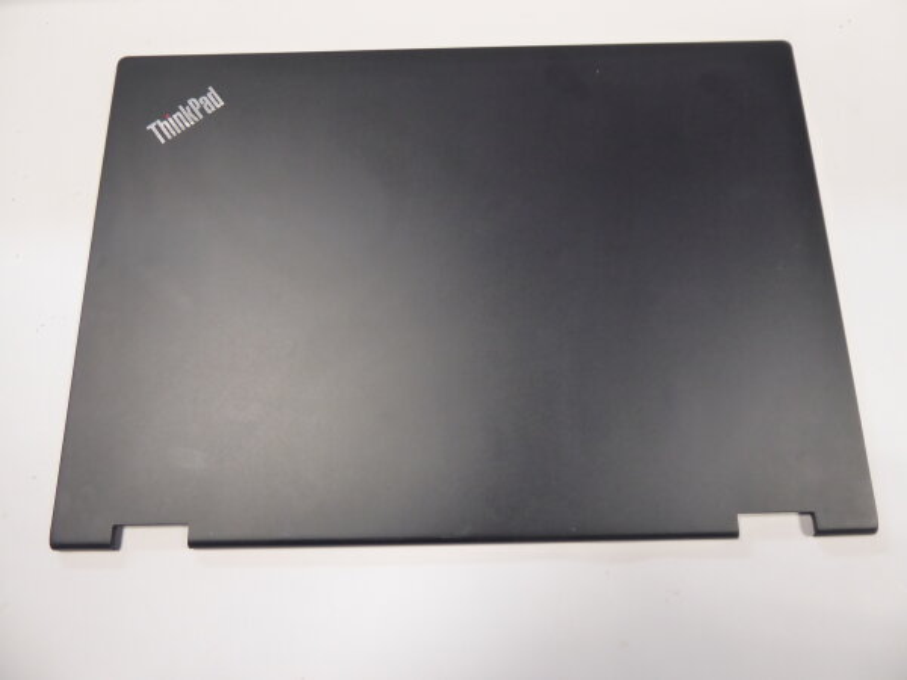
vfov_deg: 54.9
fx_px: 655
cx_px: 454
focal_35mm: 25
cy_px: 340
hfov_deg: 69.4
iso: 400
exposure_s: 1/30
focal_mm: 4.3
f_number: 3.3
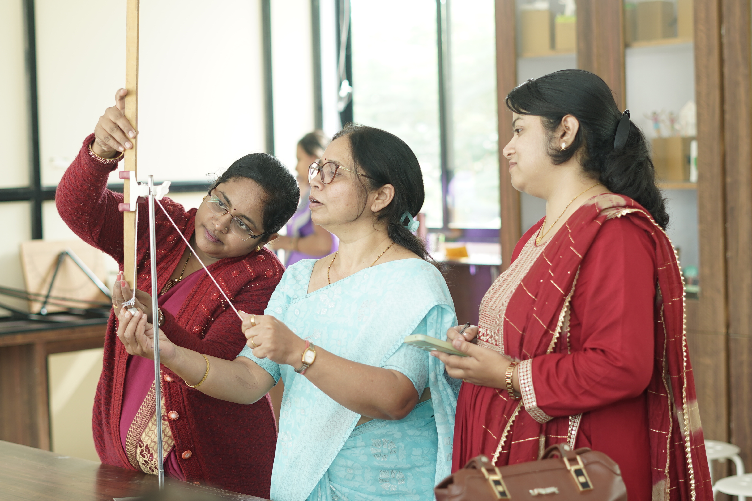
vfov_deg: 18.2
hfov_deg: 27.0
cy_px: 250
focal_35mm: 75
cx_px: 376
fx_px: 1567
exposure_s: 1/125
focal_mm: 50
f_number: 2.2
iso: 200
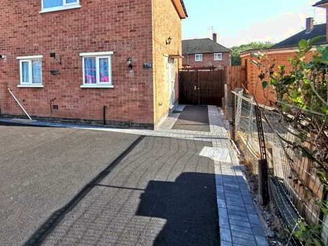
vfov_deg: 55.2
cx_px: 116
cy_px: 76
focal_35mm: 24
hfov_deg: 70.0
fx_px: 227
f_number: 2.2
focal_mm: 2.35
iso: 50
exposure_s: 1/539
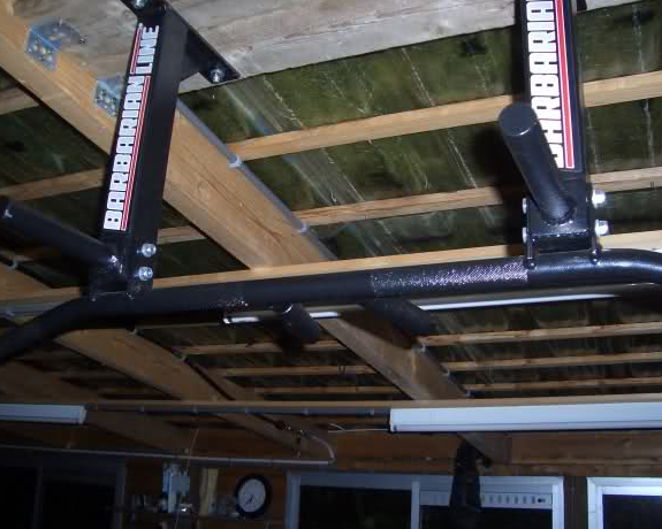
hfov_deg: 47.9
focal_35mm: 38
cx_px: 337
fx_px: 745
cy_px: 274
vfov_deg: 39.2
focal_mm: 5.8
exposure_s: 1/60
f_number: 2.6
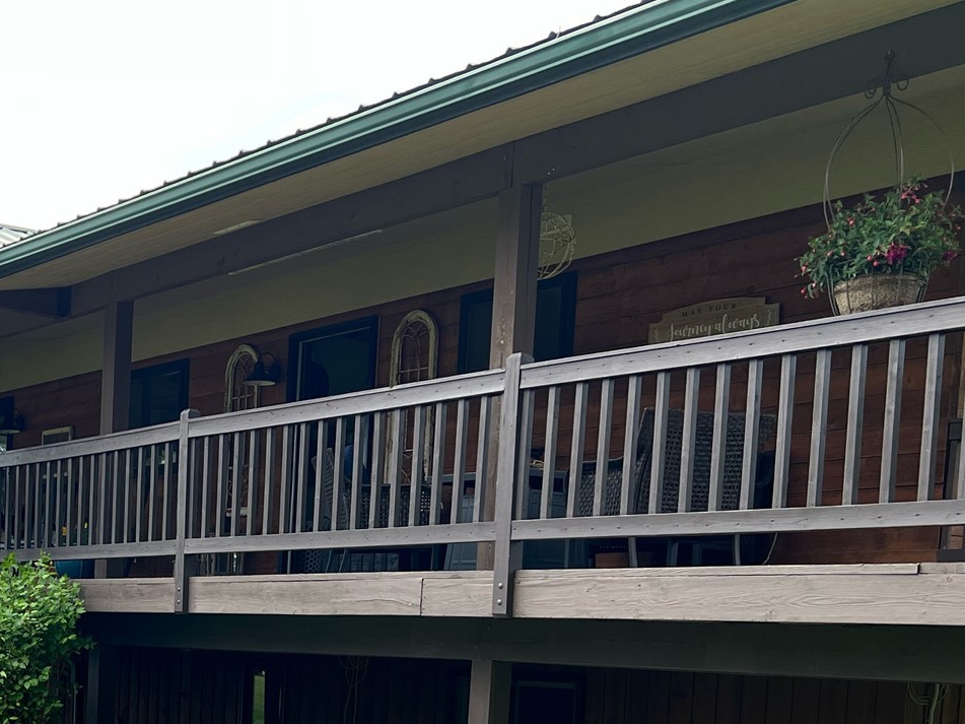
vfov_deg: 24.7
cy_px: 746
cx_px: 4
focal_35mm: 56
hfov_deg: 31.8
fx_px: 1561
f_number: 1.5
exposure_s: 1/486
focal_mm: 5.7
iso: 50
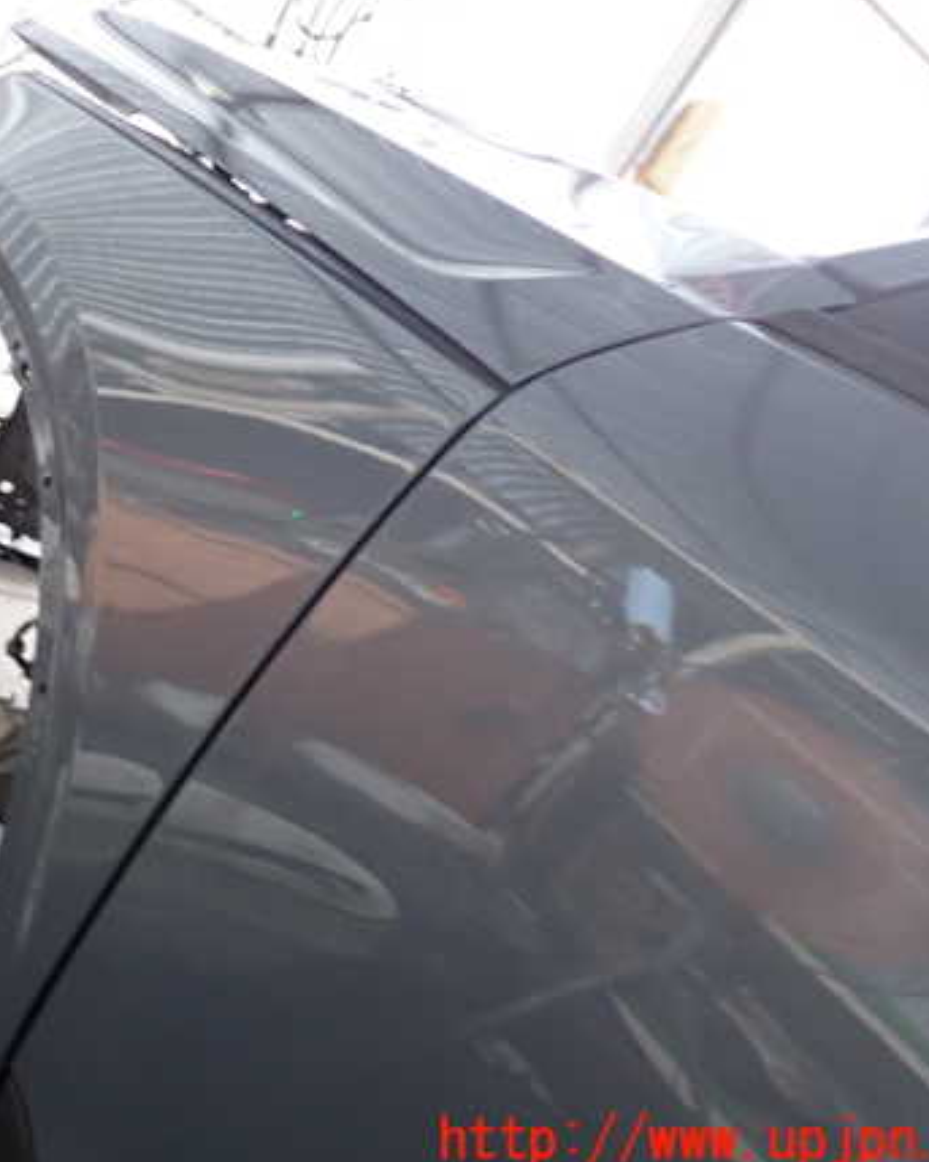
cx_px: 238
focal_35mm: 41
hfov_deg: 35.7
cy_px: 566
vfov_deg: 44.8
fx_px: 1410
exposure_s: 1/30
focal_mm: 5.4
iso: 400
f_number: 2.3
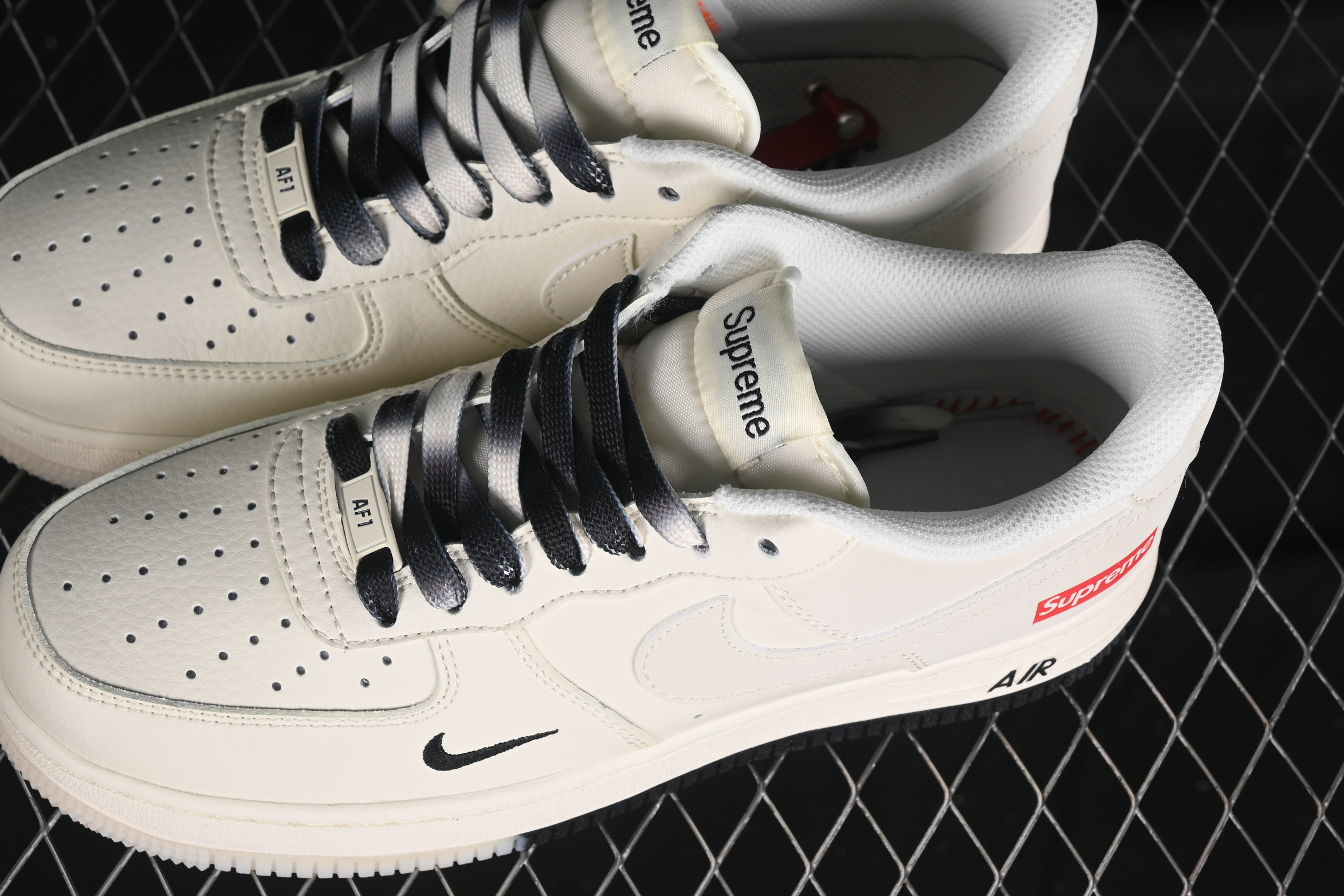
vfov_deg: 15.4
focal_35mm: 89
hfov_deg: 22.9
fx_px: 3322
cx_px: 583
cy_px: 389
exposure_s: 1/100
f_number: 7.1
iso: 160
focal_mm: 50
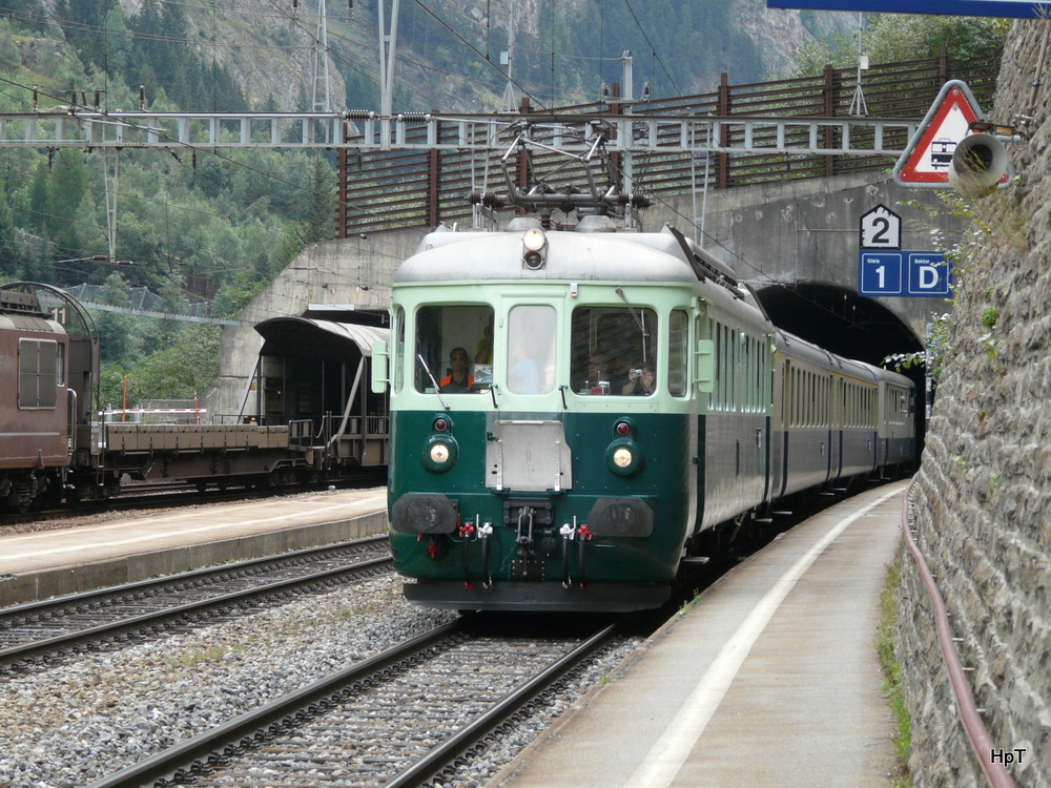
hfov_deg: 15.1
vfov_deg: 11.3
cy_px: 394
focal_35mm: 131
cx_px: 526
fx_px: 3977
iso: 160
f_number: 4
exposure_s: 1/250
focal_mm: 21.6
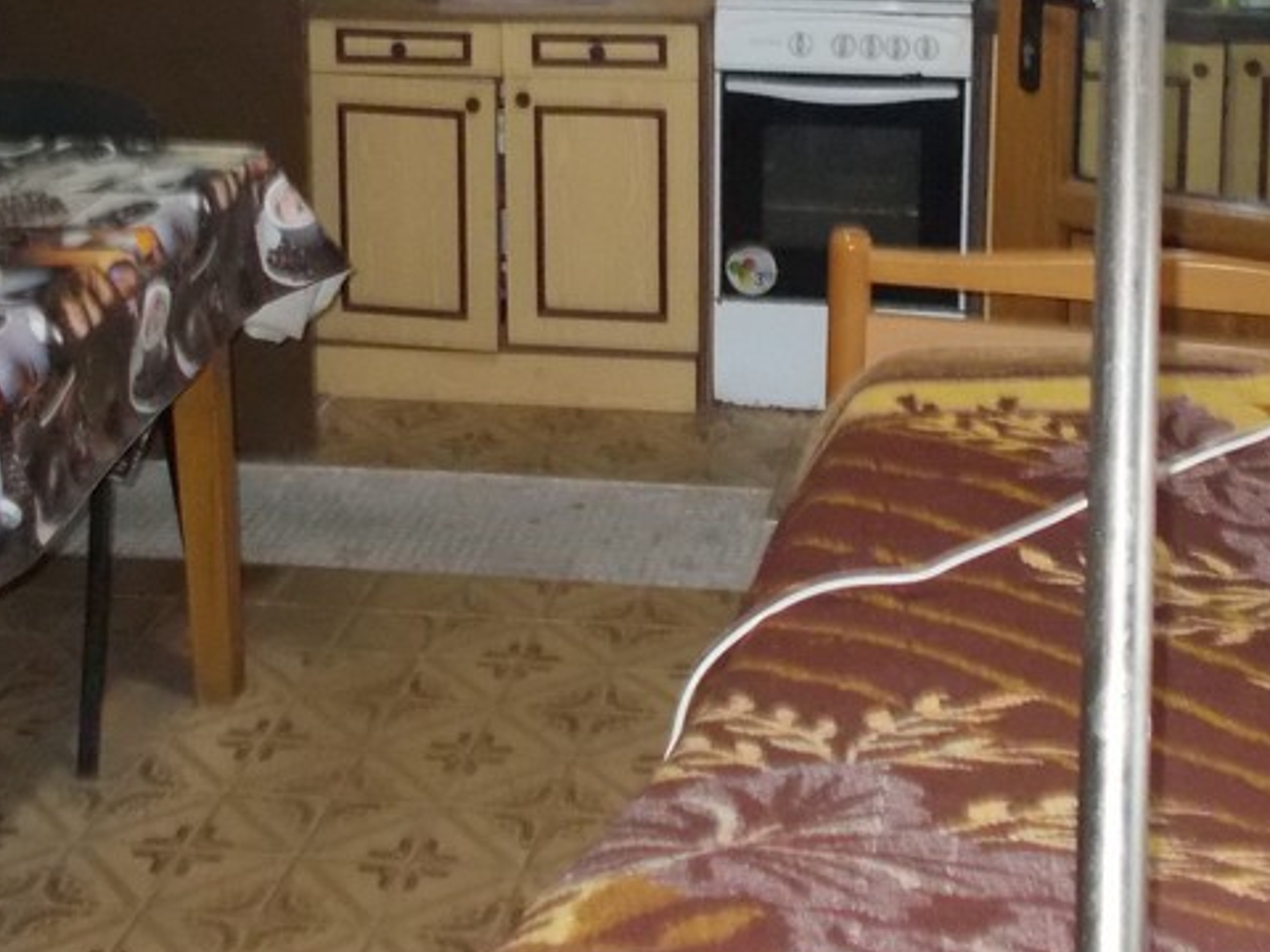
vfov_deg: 21.8
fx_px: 2385
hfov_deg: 29.8
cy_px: 19
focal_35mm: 65
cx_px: 749
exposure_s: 1/25
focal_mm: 4.6
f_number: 3.2
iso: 320
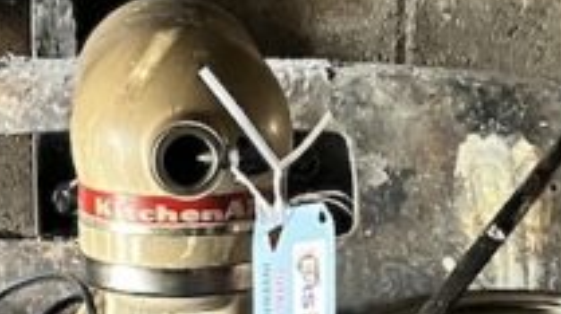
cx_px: 258
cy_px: 276
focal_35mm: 139
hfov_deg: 15.5
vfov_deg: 8.7
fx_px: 2065
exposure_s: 1/33
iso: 640
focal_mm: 5.1
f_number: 1.6
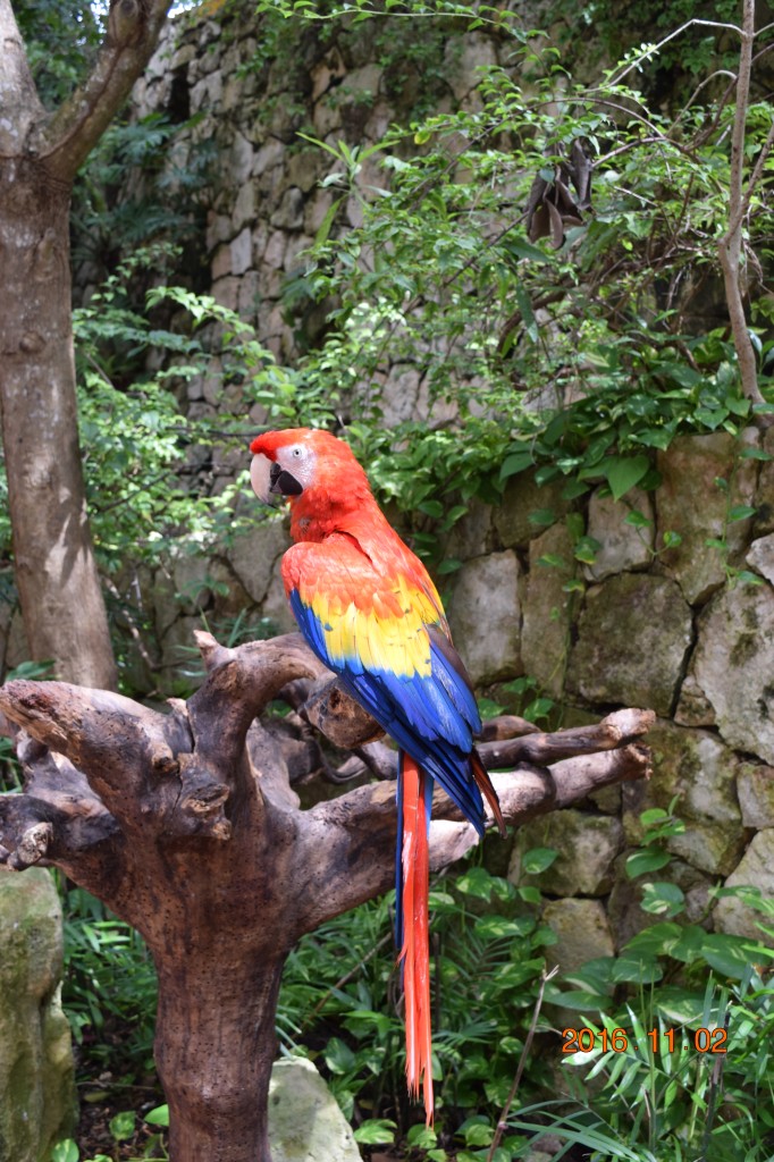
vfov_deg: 51.3
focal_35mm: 38
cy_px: 581
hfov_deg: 35.5
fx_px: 1210
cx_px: 387
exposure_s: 1/125
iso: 400
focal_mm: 25
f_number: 6.3
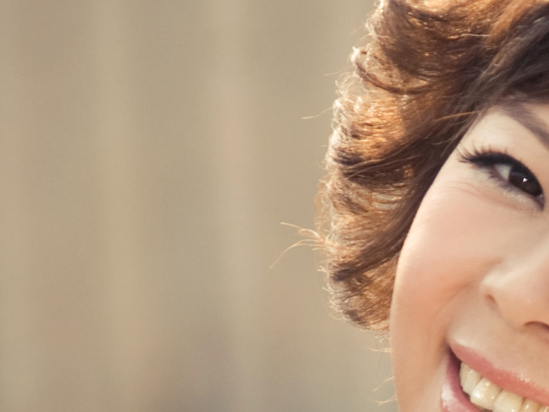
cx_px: 736
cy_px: 444
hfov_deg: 1.8
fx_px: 17194
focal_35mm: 1084
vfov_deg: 1.4
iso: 100
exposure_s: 1/200
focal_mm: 170
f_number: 5
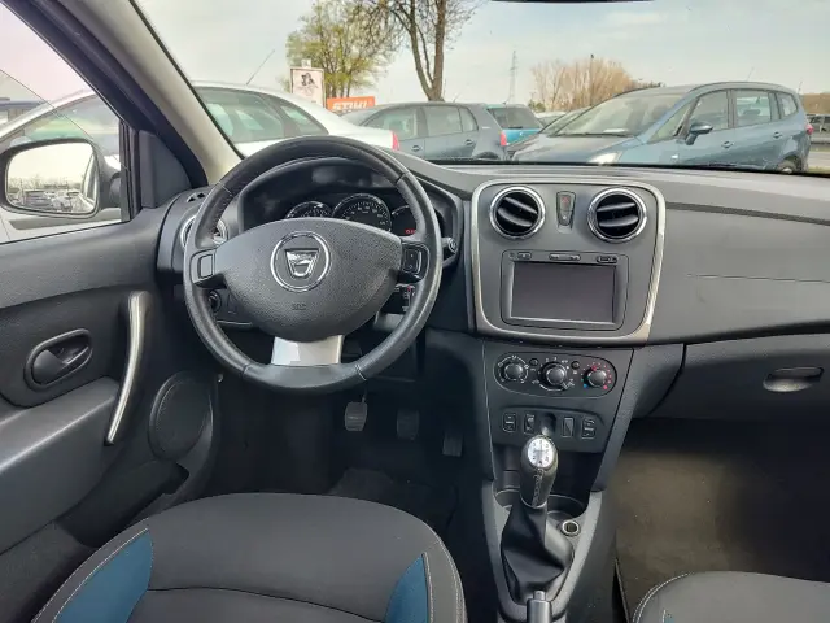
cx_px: 415
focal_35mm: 23
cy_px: 312
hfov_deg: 73.9
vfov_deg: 58.9
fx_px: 551
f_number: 1.8
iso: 100
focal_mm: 5.56
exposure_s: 1/319
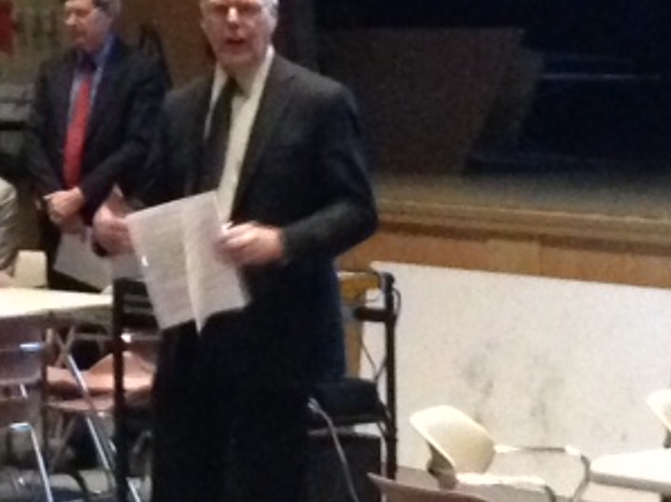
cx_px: 77
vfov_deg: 8.2
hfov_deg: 10.9
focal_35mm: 181
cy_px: 412
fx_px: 3506
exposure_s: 1/15
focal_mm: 4.12
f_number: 2.4
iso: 800
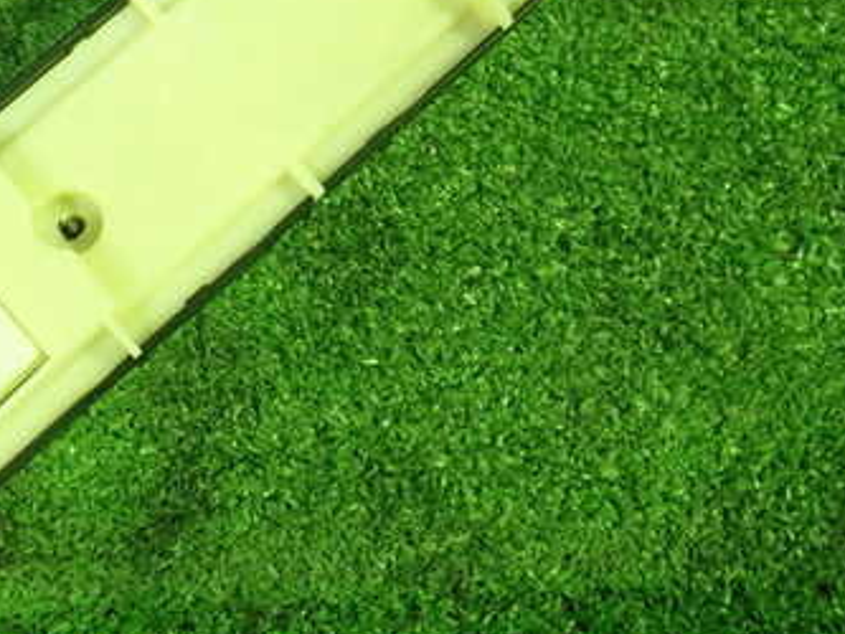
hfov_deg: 34.6
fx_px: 1319
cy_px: 167
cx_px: 185
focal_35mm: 54
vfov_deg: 26.7
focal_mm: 5.5
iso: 800
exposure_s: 1/50
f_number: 2.3
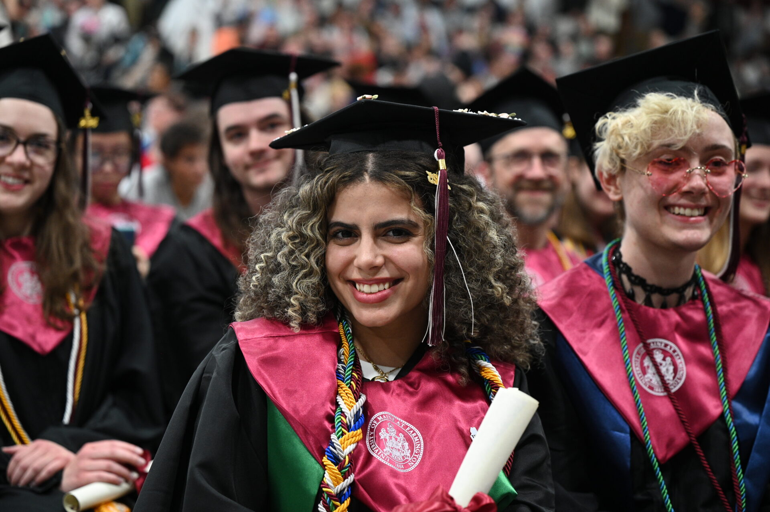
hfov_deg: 28.9
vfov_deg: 19.4
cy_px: 256
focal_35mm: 70
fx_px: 1496
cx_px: 385
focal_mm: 70
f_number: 3.2
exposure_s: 1/200
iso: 2500
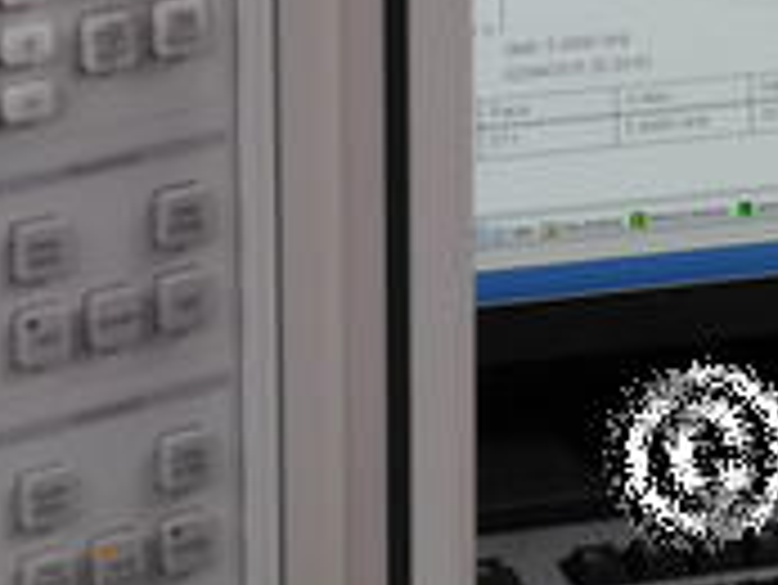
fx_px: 6342
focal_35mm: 282
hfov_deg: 7.0
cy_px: -81
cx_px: 800
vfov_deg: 5.3
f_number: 14
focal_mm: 61
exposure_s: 1/5
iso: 800
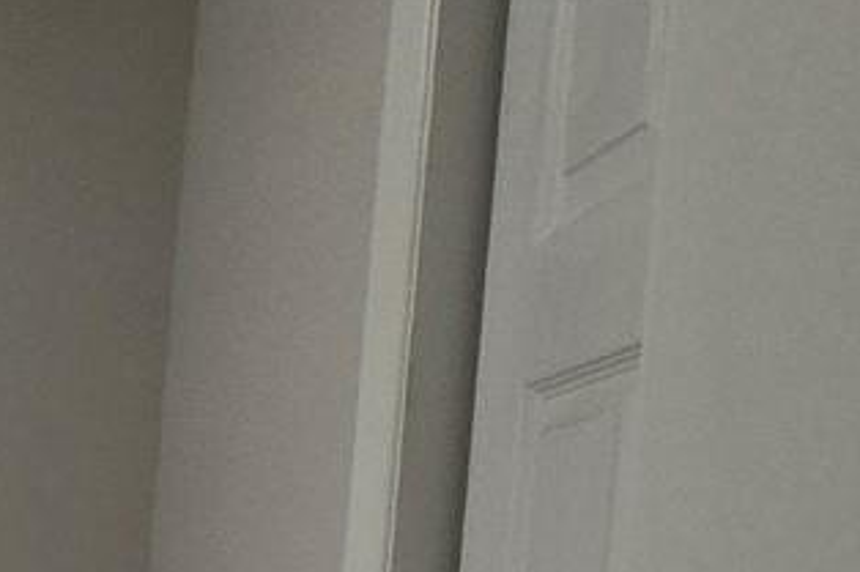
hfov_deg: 16.6
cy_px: 706
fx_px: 1647
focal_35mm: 69
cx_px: -1065
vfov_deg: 18.6
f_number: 2.2
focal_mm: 2.2
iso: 80
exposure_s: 1/120
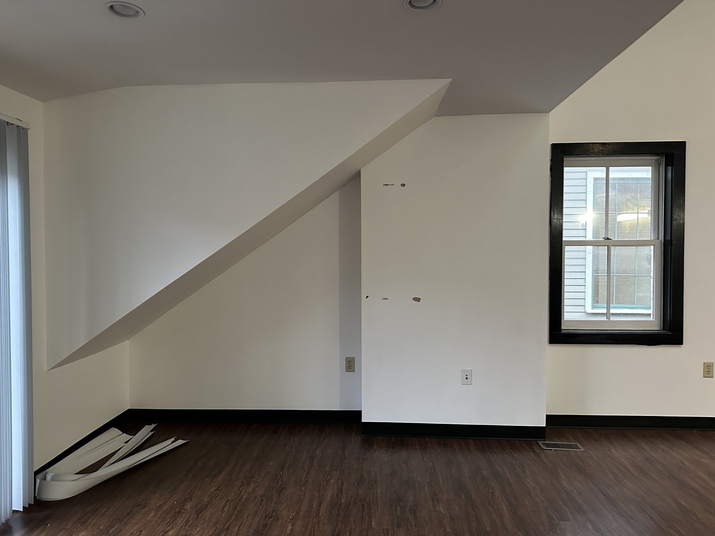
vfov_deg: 56.8
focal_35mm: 24
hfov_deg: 71.6
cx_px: 358
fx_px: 496
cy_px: 268
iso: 500
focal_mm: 6.86
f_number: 1.78
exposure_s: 1/60
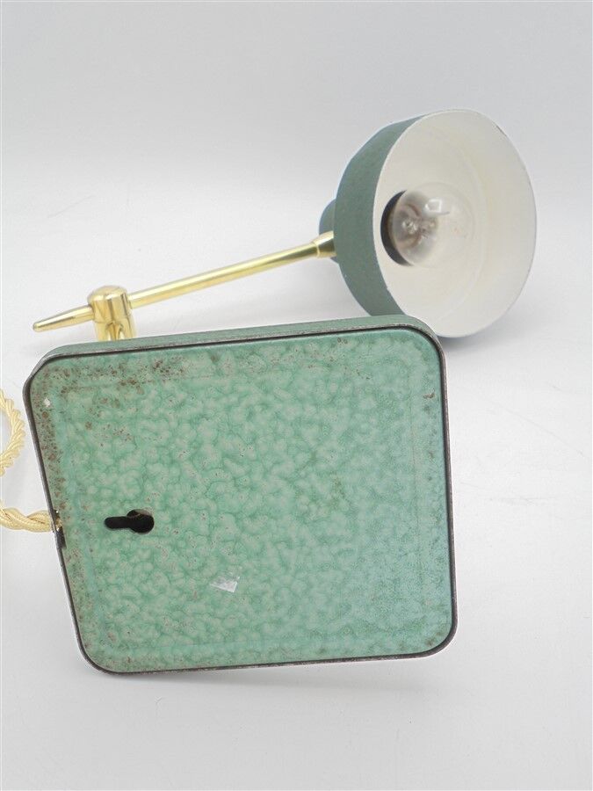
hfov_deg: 37.7
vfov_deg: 49.0
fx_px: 868
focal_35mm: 38
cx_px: 296
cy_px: 396
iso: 100
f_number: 4.2
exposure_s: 1/125
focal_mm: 6.9
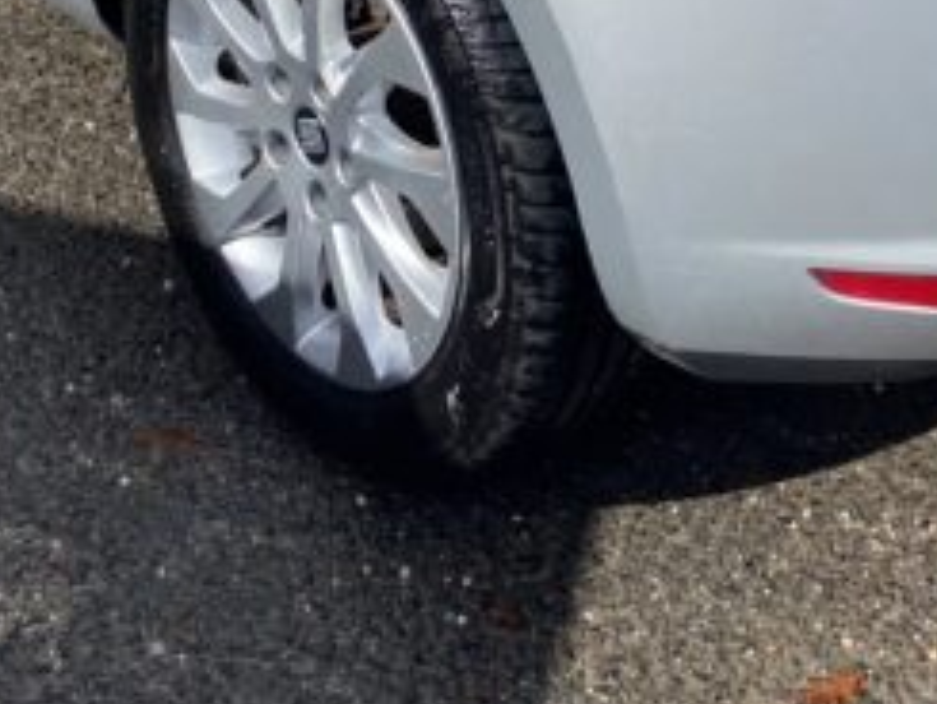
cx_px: 623
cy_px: -291
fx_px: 2302
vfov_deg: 16.2
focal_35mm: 85
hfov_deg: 22.9
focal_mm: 4.25
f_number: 1.8
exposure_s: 1/3846
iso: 32
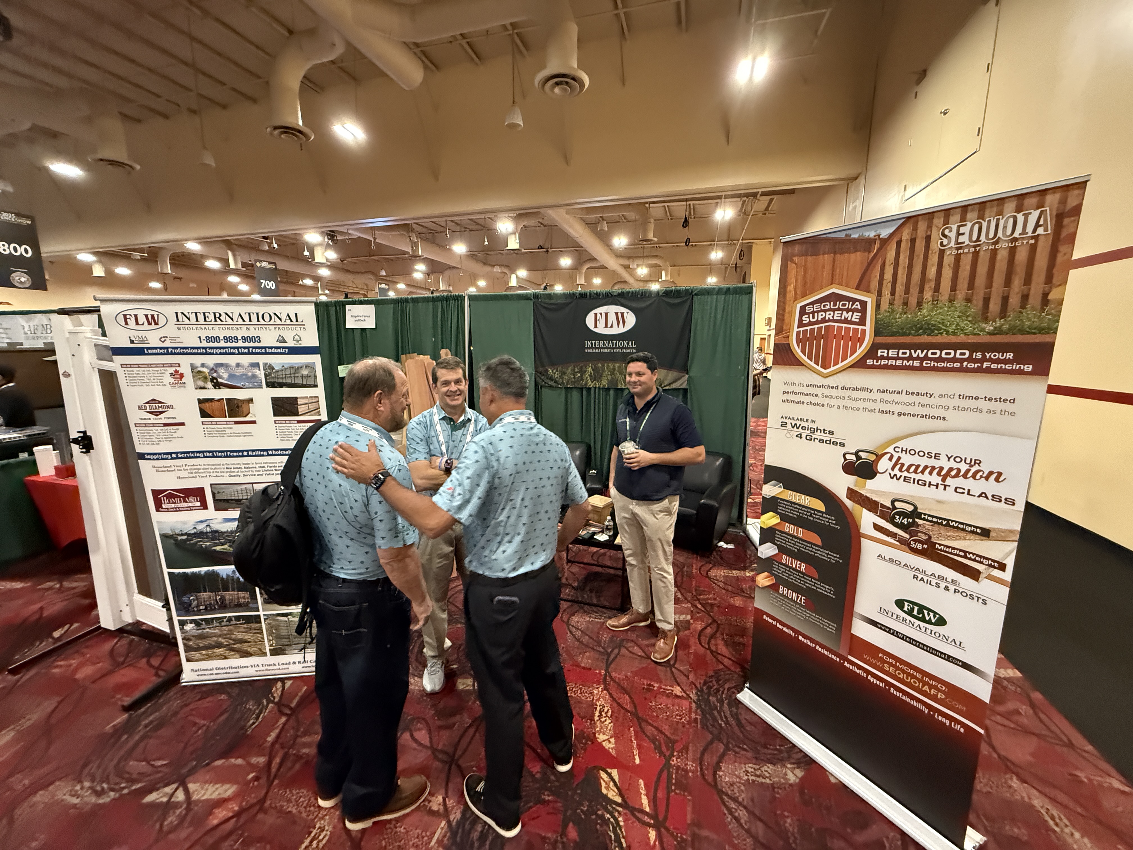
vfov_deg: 85.7
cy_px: 425
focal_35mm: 14
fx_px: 458
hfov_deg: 102.1
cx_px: 566
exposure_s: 1/60
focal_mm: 2.22
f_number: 2.2
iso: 800
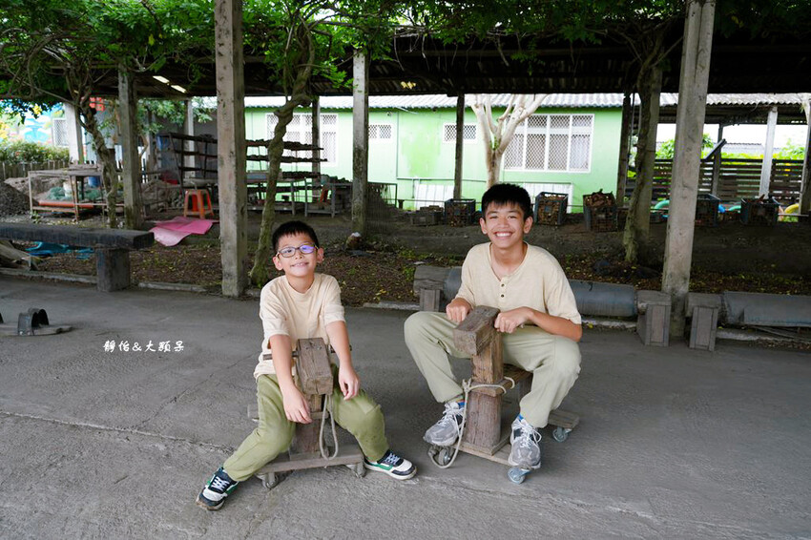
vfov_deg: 46.4
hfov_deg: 65.5
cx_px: 406
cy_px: 270
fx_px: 631
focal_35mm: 28
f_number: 5
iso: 320
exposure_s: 1/100
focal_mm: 28
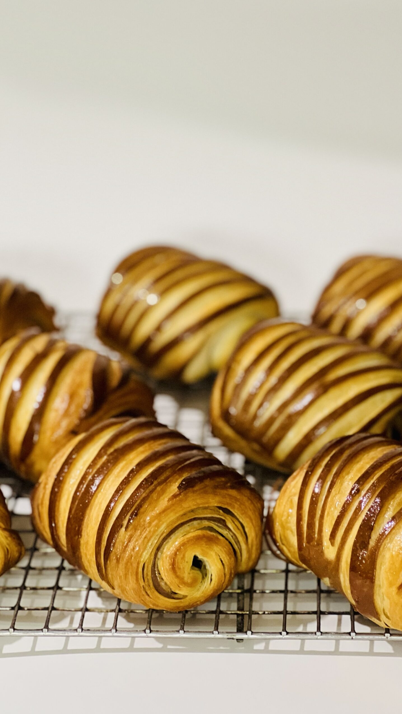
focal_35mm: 84
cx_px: 237
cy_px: 357
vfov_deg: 25.3
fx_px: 1592
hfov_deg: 14.4
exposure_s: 1/33
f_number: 2.8
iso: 400
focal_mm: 9
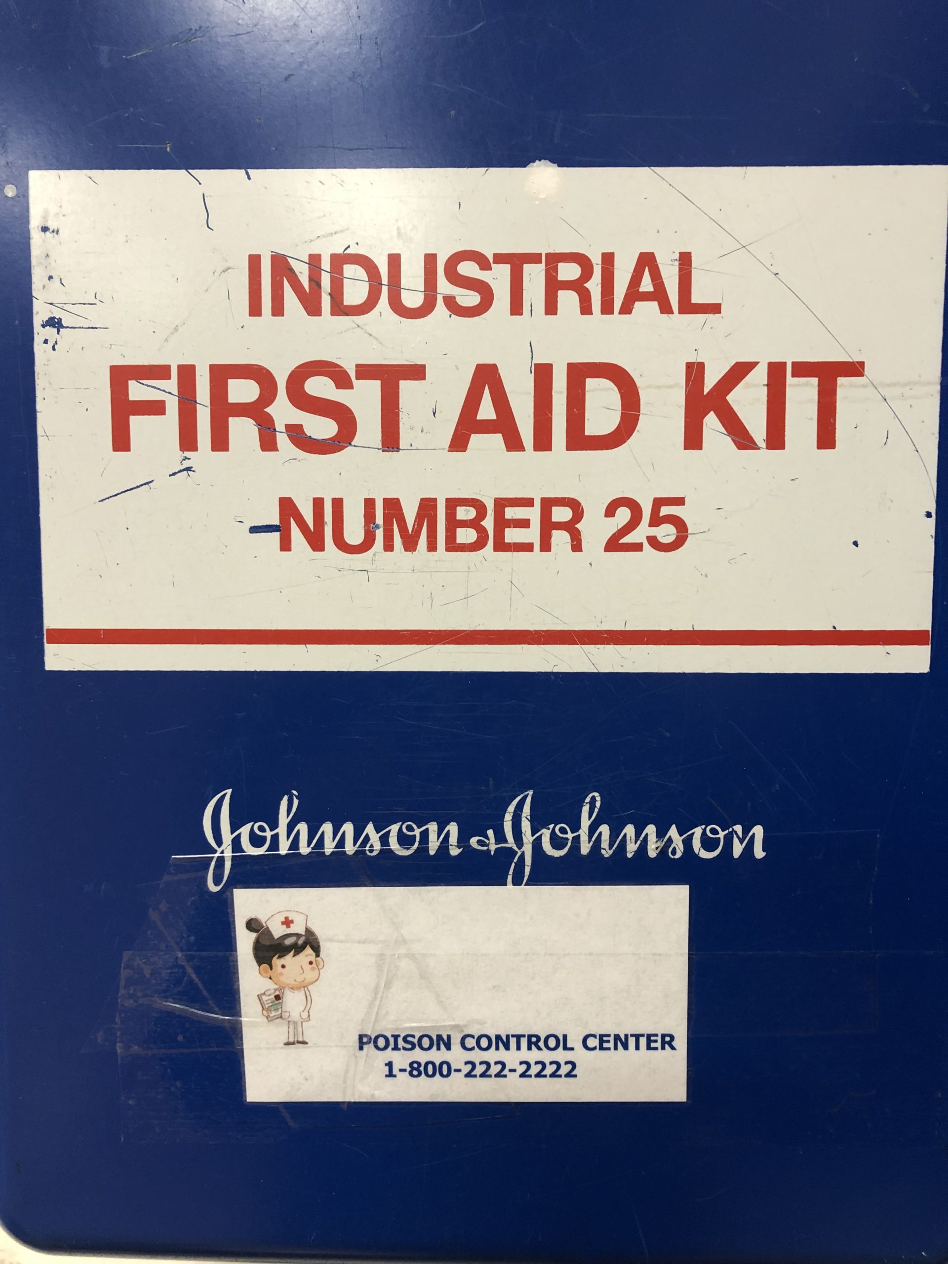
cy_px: 632
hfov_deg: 49.7
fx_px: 1022
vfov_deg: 63.4
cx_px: 474
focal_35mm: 28
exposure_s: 1/20
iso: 40
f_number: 1.8
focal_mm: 3.99
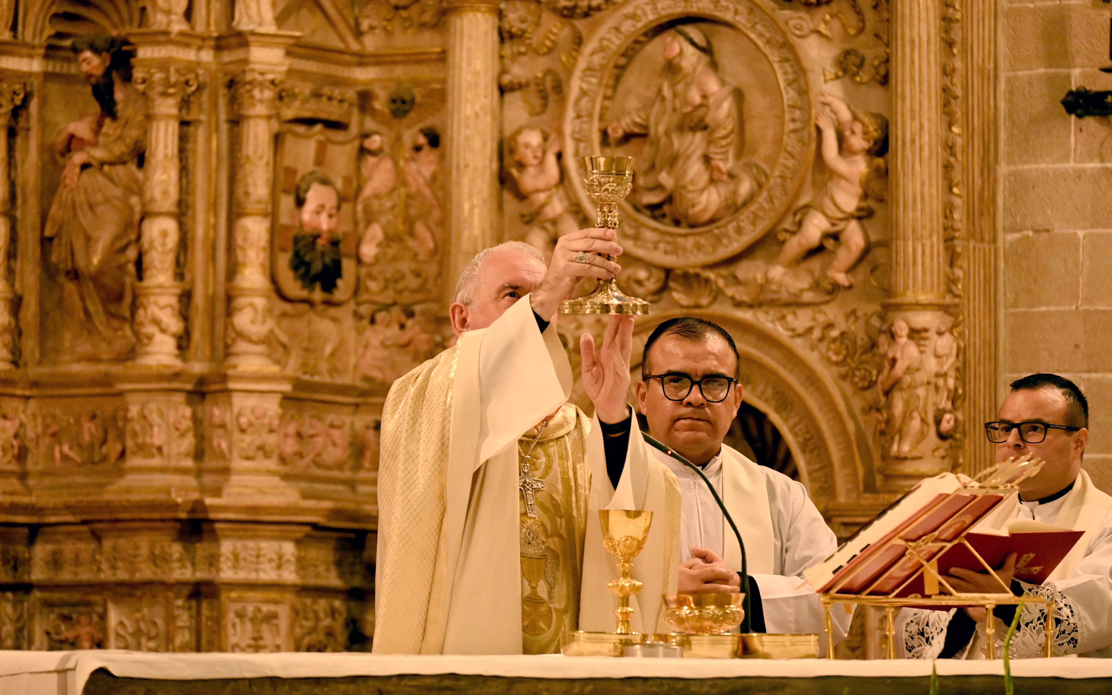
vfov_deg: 5.7
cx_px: 556
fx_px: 6971
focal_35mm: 230
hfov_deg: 9.1
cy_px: 364
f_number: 5.3
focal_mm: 150
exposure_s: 1/80
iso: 3200
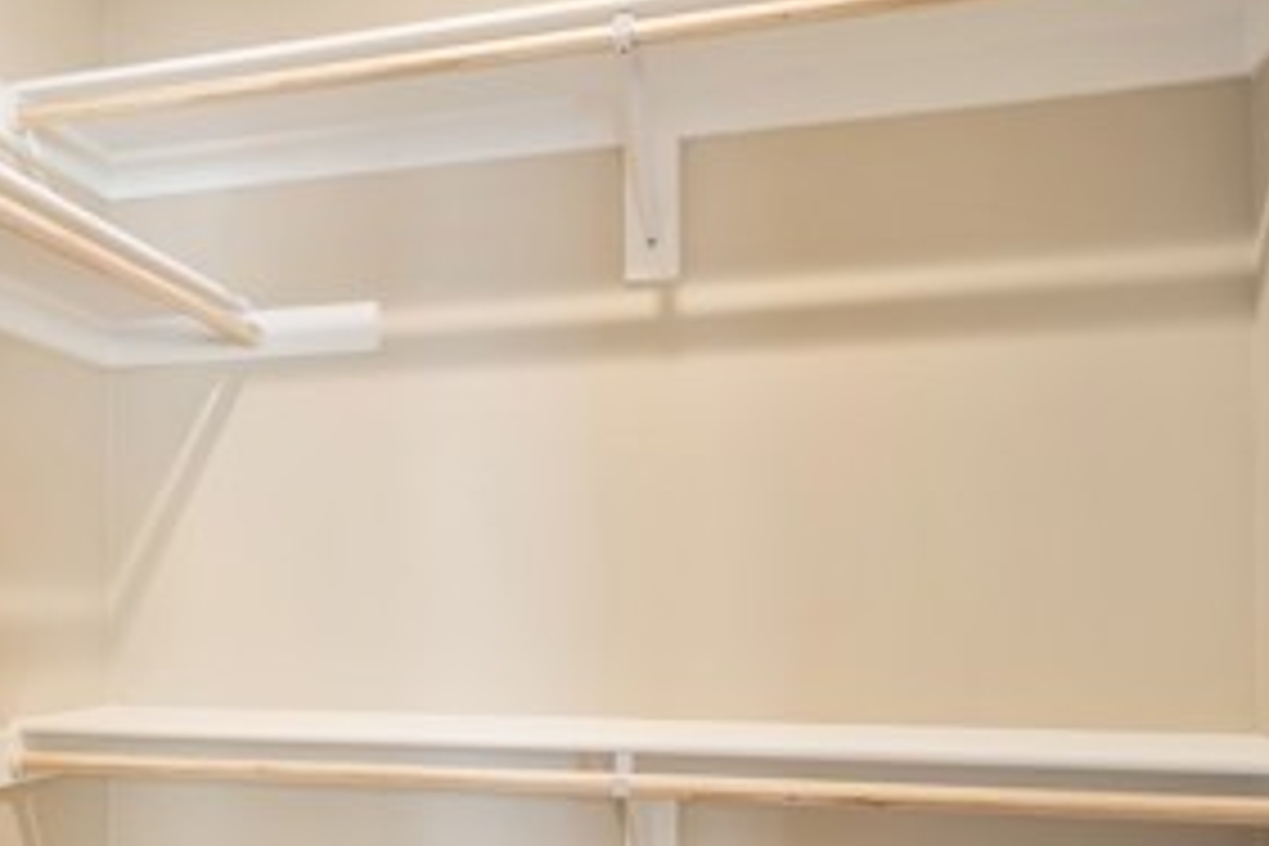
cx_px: 423
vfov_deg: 38.0
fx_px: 1198
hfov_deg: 54.7
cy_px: 623
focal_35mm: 34
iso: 100
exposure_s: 1/2
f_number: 8
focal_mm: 15
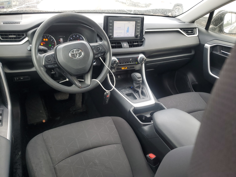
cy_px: 88
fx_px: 177
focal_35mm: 26
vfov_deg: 53.1
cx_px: 118
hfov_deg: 67.3
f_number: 1.5
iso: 52
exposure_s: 1/60.2
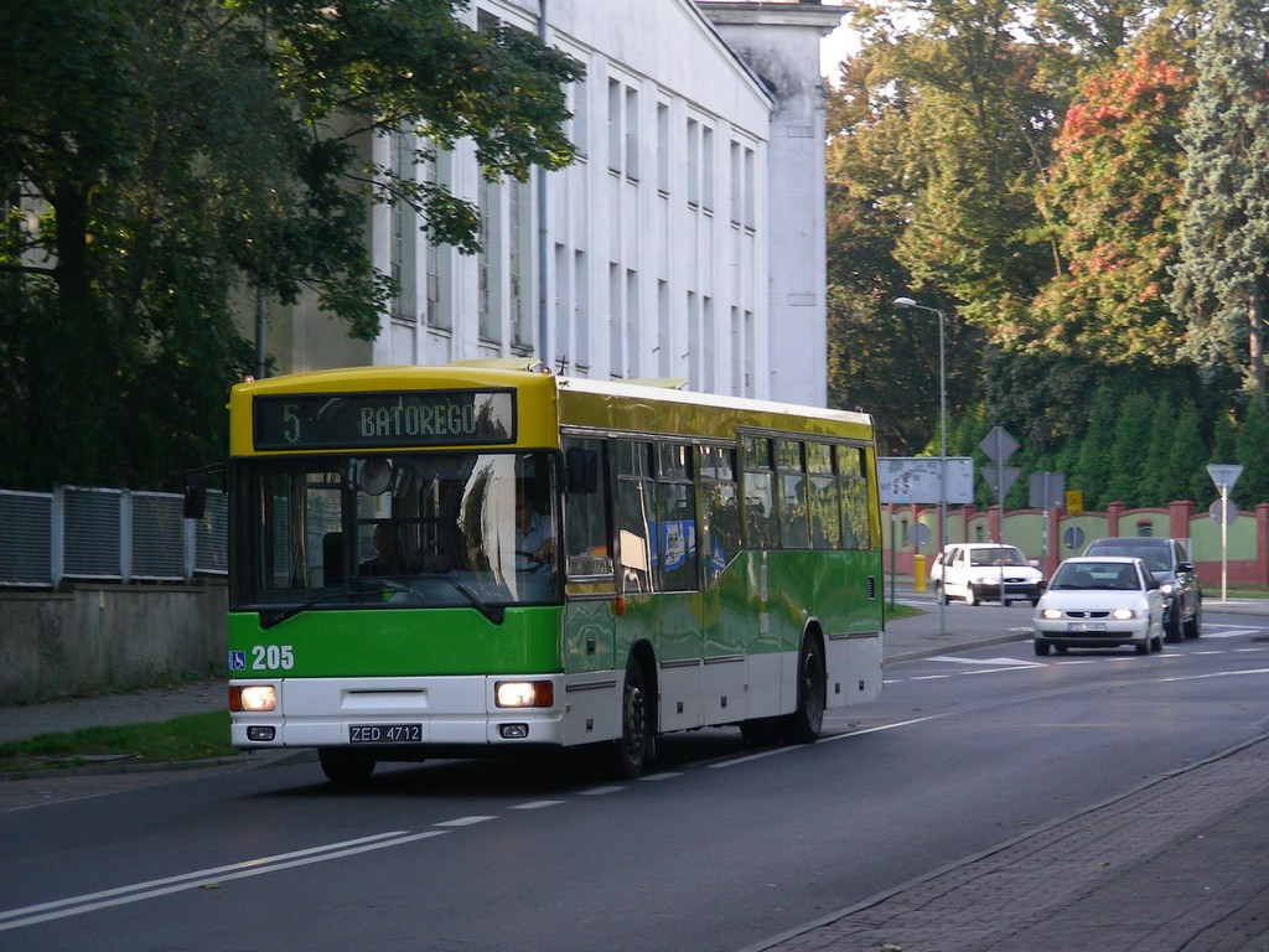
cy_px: 476
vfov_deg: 10.0
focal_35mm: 148
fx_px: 5426
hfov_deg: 13.3
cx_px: 634
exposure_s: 1/111
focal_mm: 24.7
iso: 50
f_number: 3.5
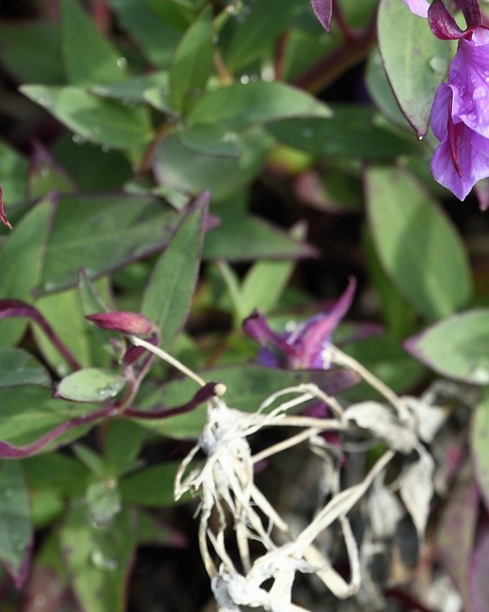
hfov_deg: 2.3
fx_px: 12036
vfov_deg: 2.9
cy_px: -440
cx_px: 595
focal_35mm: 665
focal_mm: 200
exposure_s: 1/400
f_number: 6.3
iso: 200
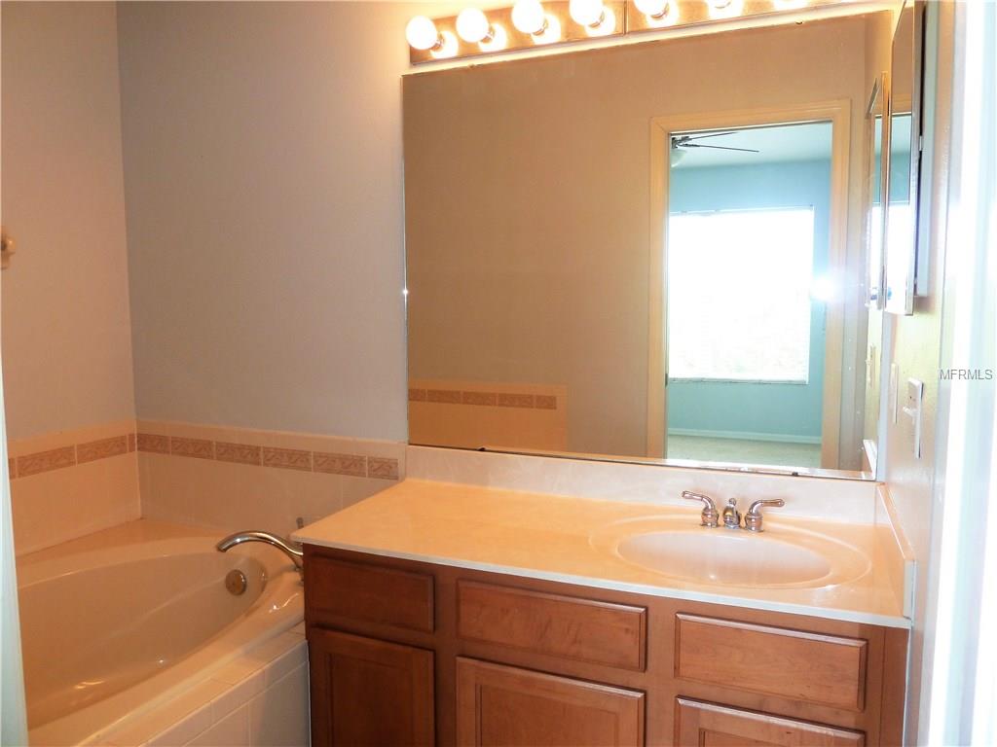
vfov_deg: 54.9
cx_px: 498
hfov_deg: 69.4
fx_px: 720
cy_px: 374
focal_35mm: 25
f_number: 3.3
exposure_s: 1/30
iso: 160
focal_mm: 4.1
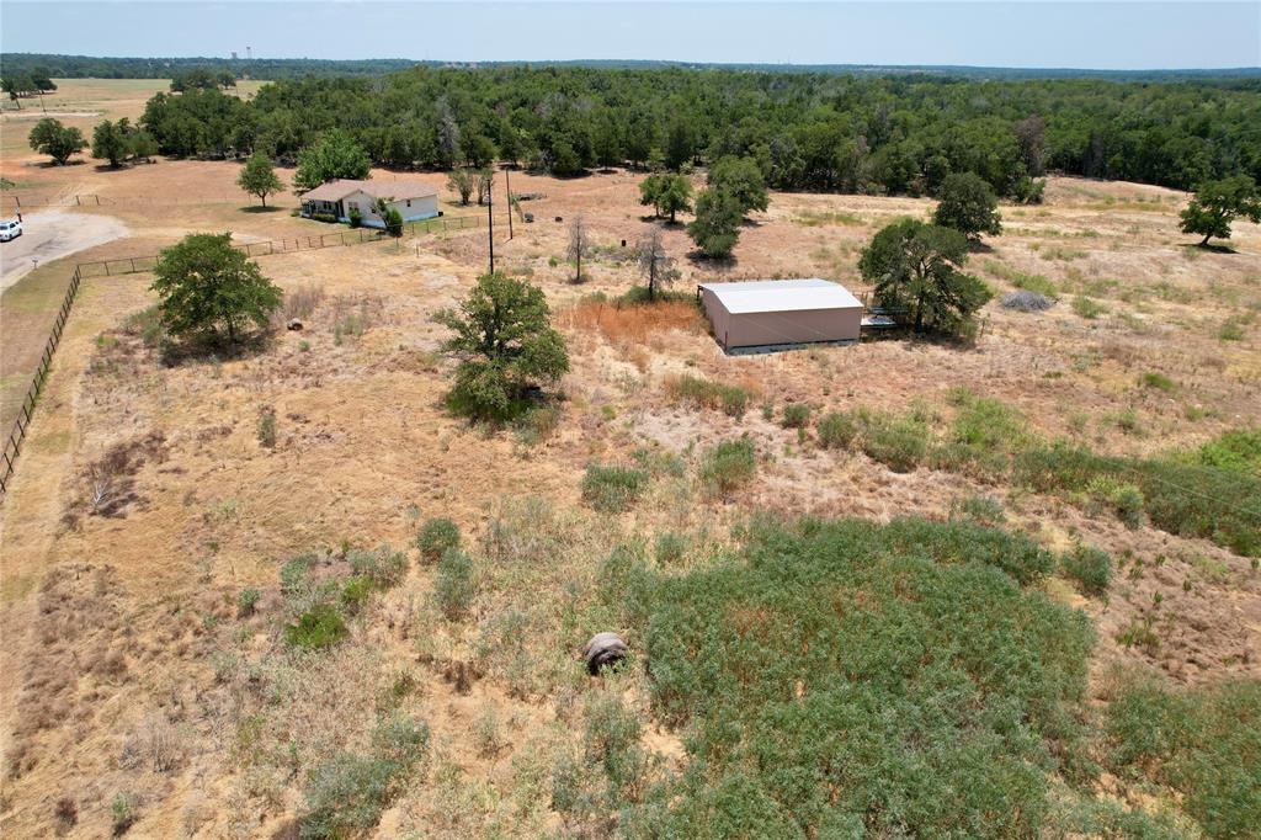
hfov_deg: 78.6
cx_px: 630
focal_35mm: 22
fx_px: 770
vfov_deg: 57.2
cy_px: 420
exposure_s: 1/1600
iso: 100
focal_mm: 8.38
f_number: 2.8
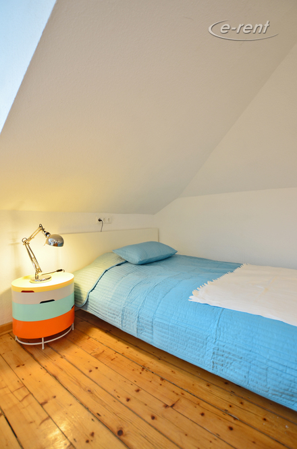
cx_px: 148
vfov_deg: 95.1
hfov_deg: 71.8
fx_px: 205
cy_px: 224
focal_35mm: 16
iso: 250
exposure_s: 1/13
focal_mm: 11
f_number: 3.5
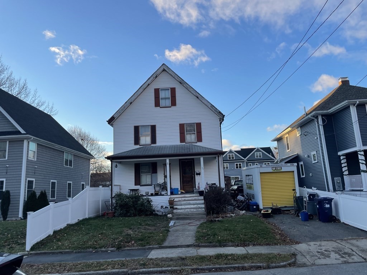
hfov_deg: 67.3
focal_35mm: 26
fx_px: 276
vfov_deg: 53.1
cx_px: 184
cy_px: 138
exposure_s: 1/682
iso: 32
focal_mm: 4.2
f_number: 1.6
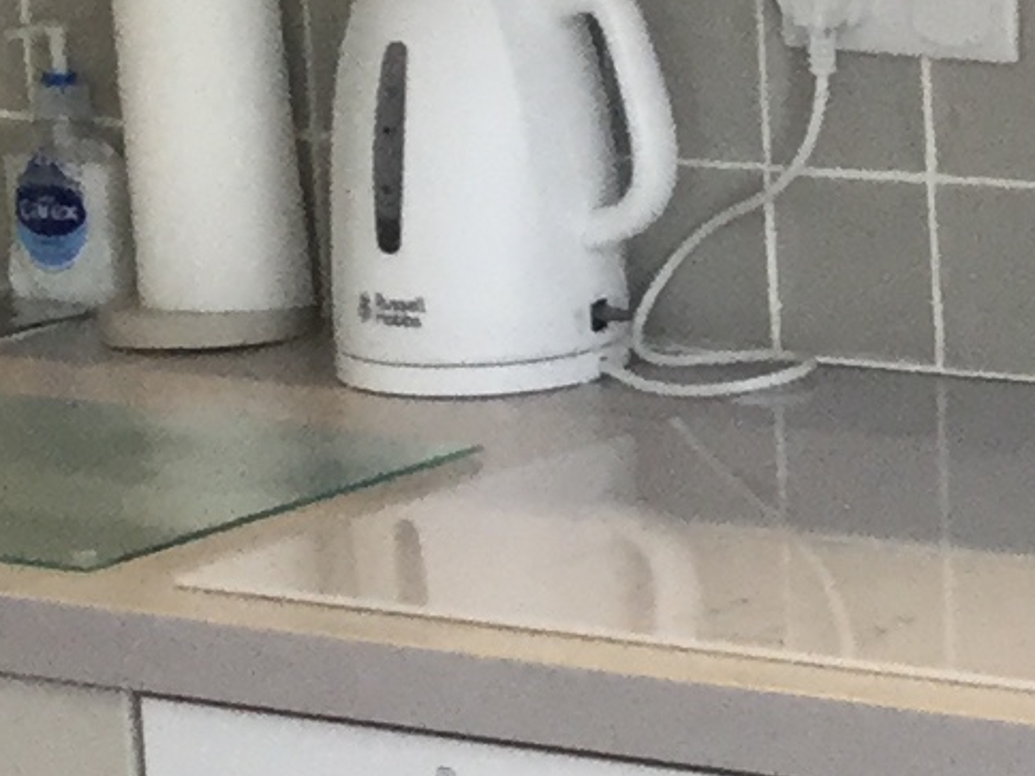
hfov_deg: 9.4
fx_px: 6249
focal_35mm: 209
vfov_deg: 7.1
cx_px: 1067
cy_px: 594
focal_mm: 3.3
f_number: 2.4
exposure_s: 1/33
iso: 32
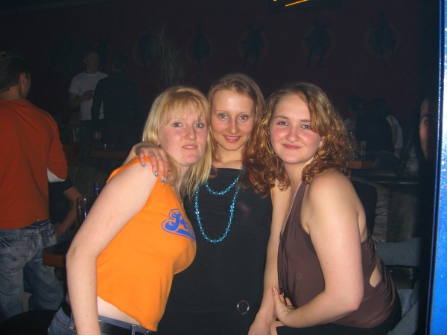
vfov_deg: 37.7
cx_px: 224
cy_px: 168
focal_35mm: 38
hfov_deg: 49.0
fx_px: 491
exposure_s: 1/60
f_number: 2.8
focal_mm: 7.9
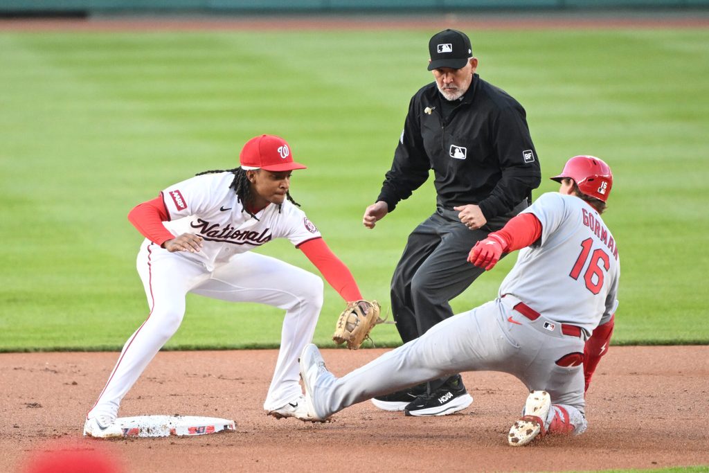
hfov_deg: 3.5
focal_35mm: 585
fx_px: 11522
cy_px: 236
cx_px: 354
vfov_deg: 2.4
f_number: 4
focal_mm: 390
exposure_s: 1/2000
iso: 4000
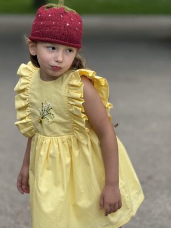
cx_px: 86
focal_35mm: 120
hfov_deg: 12.3
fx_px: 790
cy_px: 114
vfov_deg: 16.4
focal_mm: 15.66
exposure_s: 1/339
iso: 50
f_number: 2.8
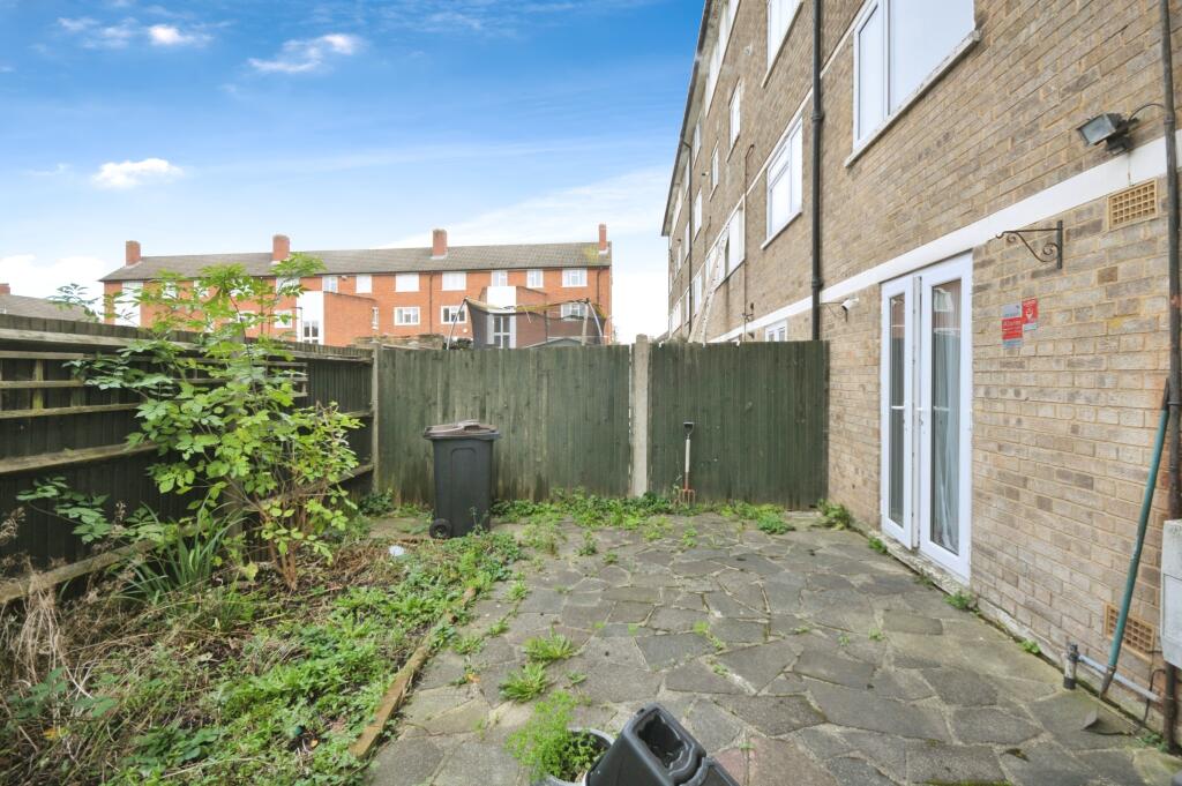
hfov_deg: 100.4
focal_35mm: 15
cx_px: 591
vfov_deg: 77.2
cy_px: 393
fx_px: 492
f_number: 6.3
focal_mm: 10
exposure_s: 1/160
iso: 200
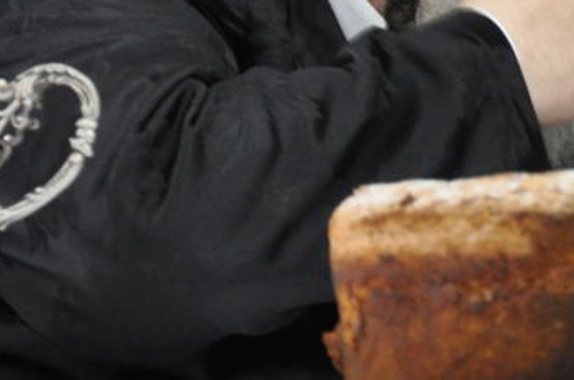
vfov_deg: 3.3
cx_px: 659
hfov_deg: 5.0
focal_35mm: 409
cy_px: -2
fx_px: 6509
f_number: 5.6
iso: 1600
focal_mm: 90
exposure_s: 1/25
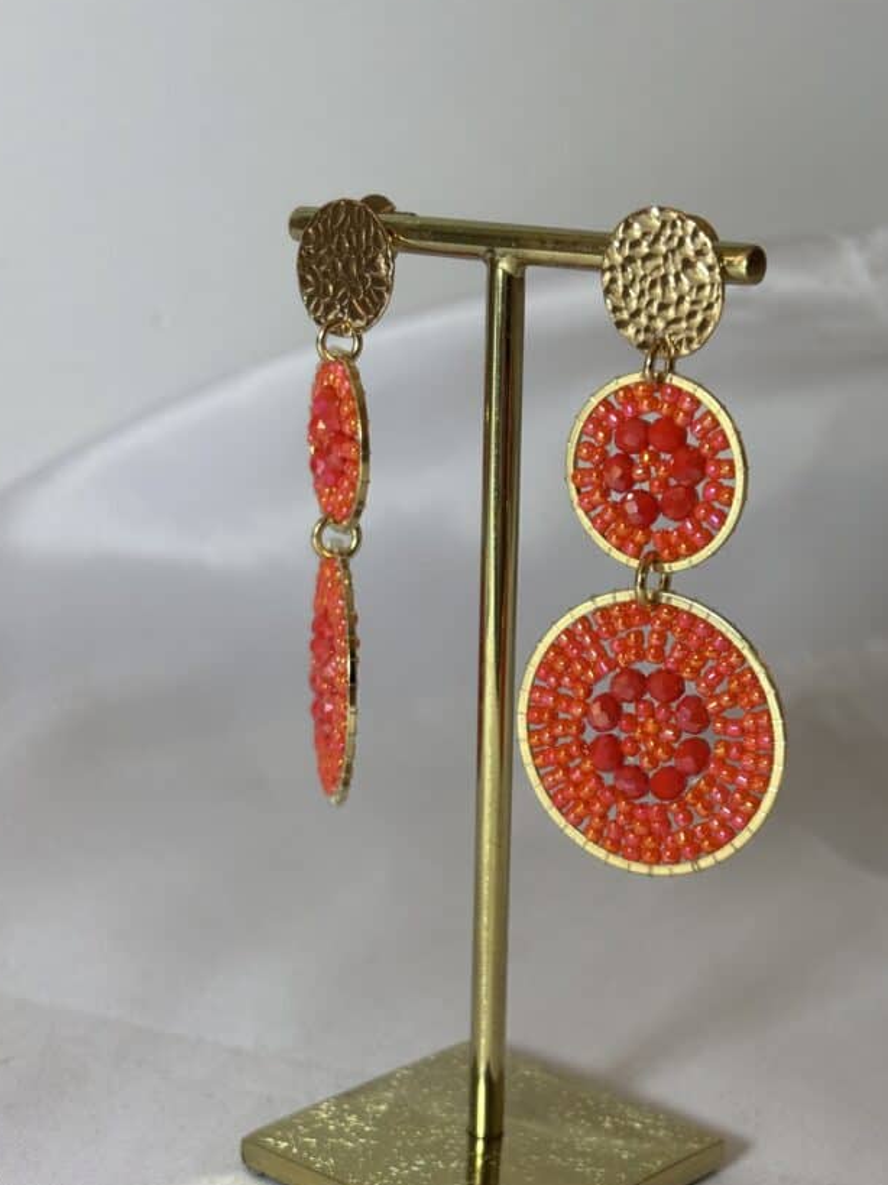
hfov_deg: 22.5
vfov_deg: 29.7
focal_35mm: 65
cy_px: 721
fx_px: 2224
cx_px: 535
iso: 25
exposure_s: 1/104
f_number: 1.6
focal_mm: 5.96
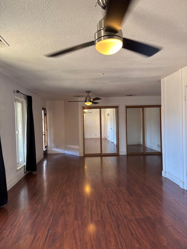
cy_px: 124
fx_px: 173
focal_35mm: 24
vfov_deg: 71.6
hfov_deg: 56.8
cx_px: 94
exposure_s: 1/60
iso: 125
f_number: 1.78
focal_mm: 6.76
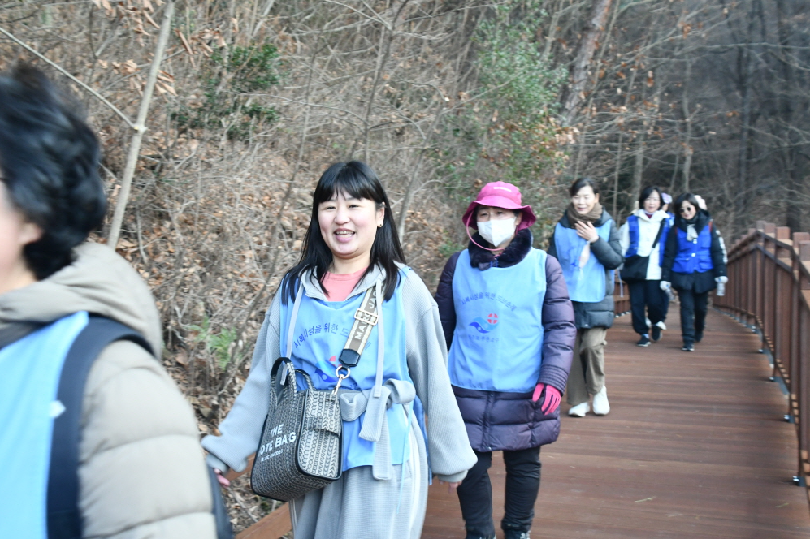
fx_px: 990
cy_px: 274
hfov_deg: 44.5
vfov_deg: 30.5
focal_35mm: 44
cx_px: 415
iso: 1000
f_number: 4.5
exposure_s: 1/80
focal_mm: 28
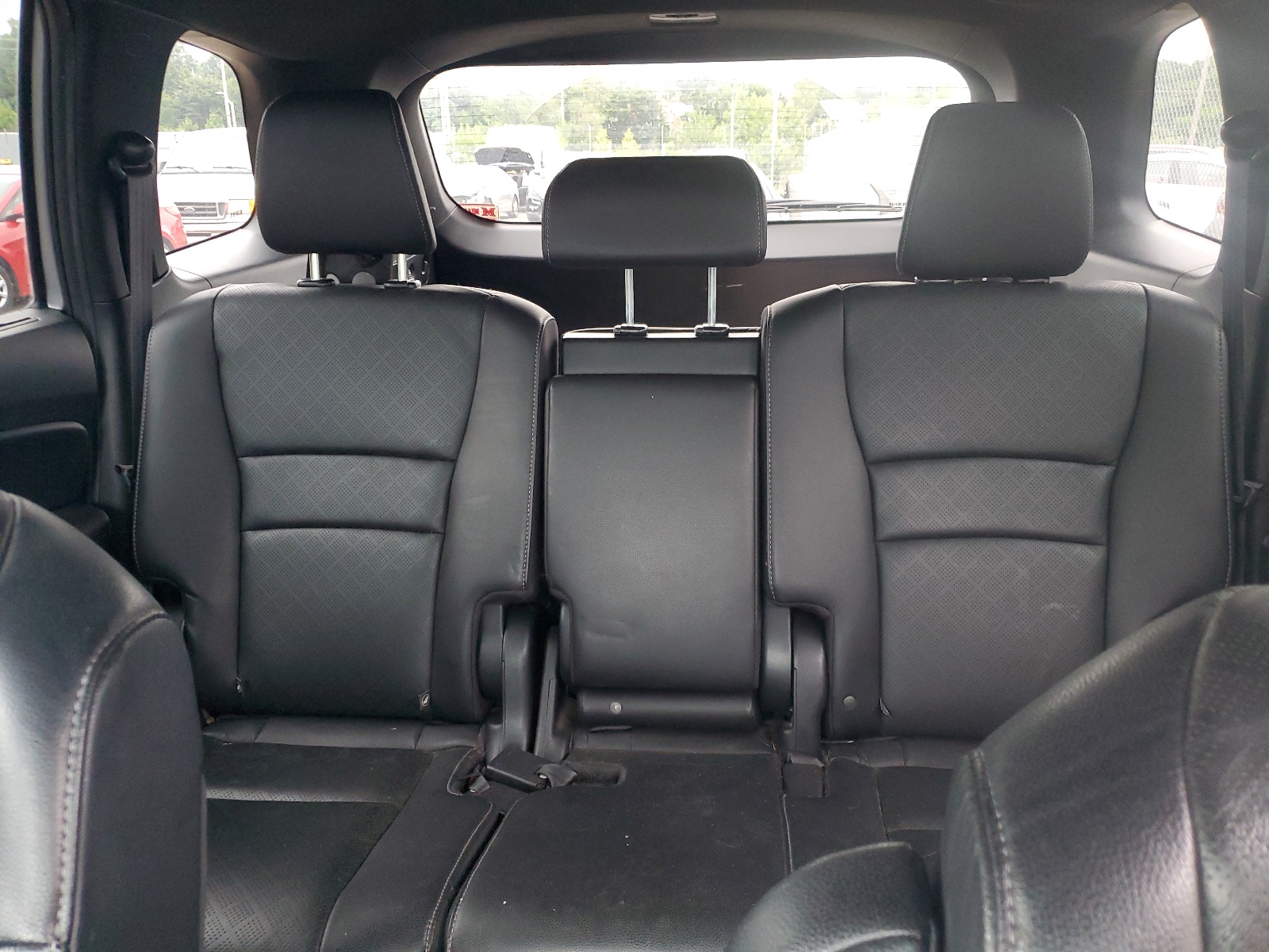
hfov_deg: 67.3
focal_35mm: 26
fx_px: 953
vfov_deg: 53.1
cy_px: 476
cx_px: 634
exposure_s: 1/60.2
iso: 249
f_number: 1.5
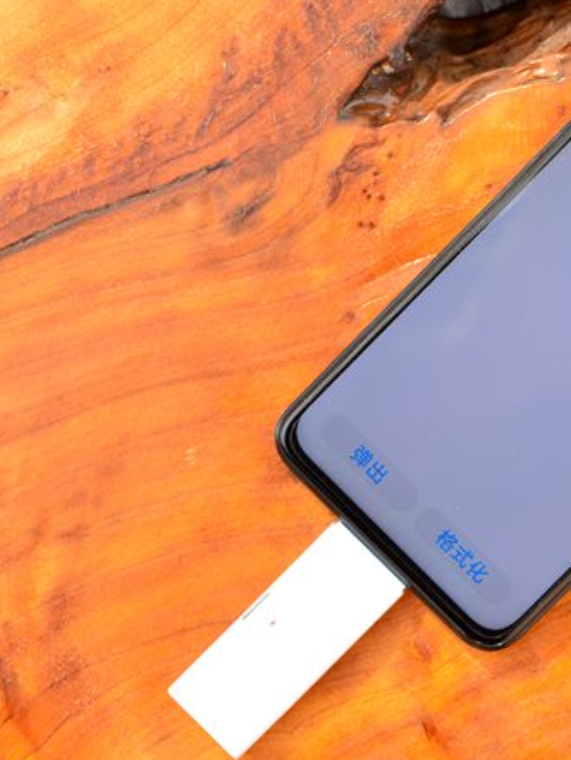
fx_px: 2571
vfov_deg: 16.8
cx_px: 562
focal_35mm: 117
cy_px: 350
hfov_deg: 12.5
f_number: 5.3
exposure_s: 1/80
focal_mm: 48
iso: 100
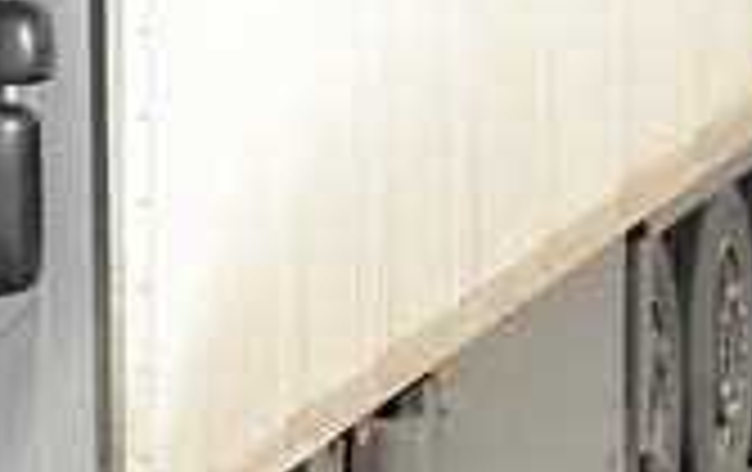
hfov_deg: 2.7
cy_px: 90
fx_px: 15734
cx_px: -189
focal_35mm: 766
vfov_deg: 1.7
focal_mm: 105
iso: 250
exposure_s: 1/640
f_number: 5.6
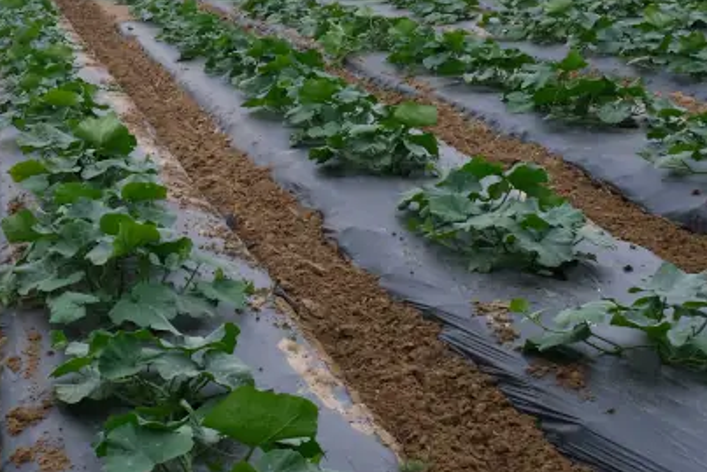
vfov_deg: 20.1
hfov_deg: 28.1
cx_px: -19
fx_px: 1316
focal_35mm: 67
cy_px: 87
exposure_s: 1/200
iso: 320
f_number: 4.5
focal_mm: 18
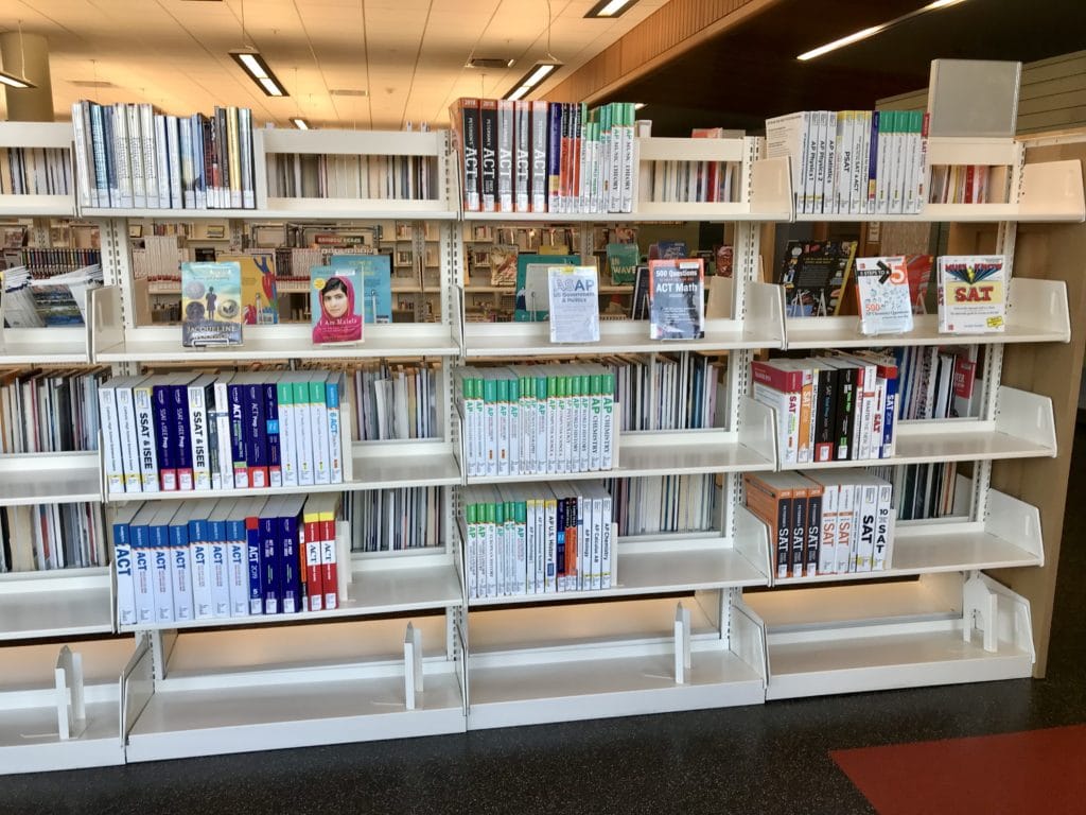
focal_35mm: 28
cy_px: 408
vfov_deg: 49.7
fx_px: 878
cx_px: 543
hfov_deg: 63.4
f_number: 1.8
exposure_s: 1/60
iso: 25
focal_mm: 3.99
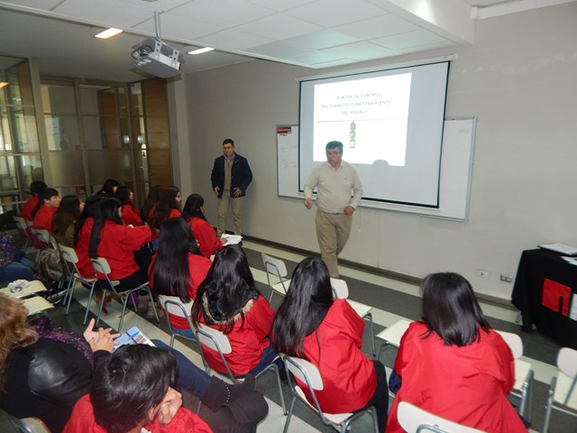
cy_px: 216
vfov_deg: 61.1
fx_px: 367
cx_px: 288
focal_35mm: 22
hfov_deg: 76.4
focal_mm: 4
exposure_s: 1/30
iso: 200
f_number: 3
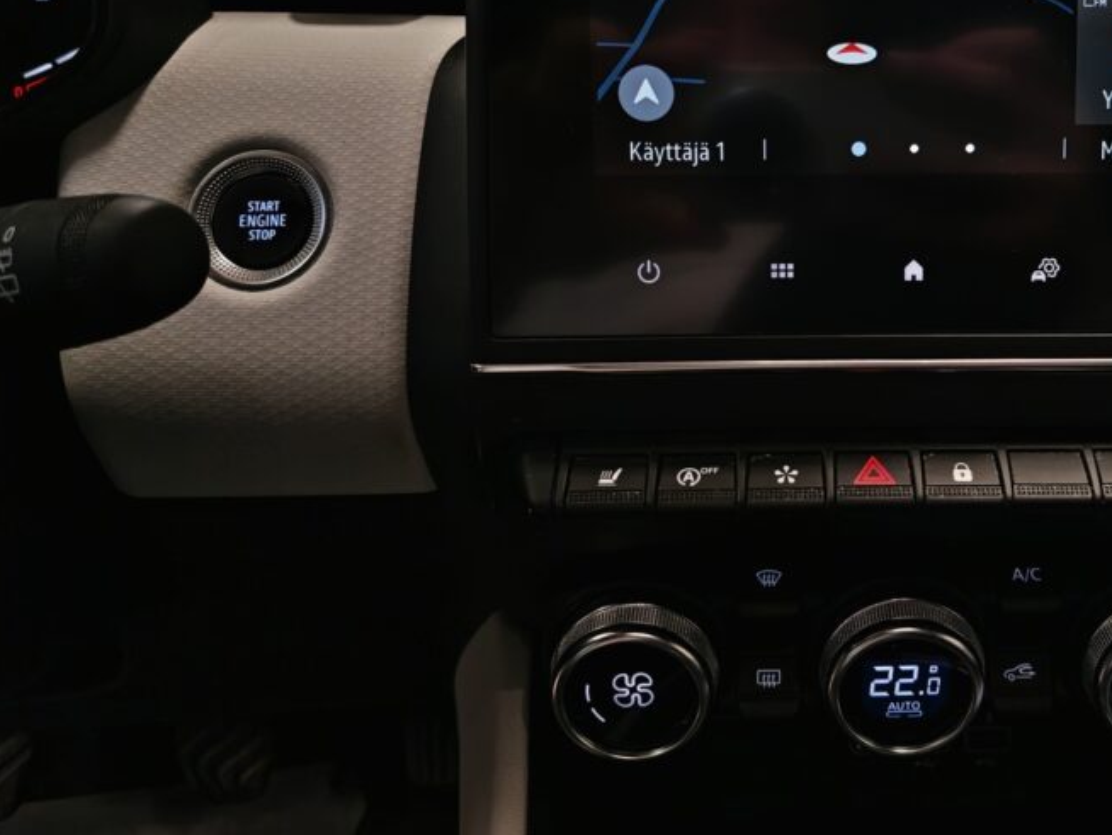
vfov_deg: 38.7
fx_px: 1157
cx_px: 835
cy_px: 209
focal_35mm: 36
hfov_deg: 49.3
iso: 64
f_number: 1.6
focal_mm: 5.4
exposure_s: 1/100
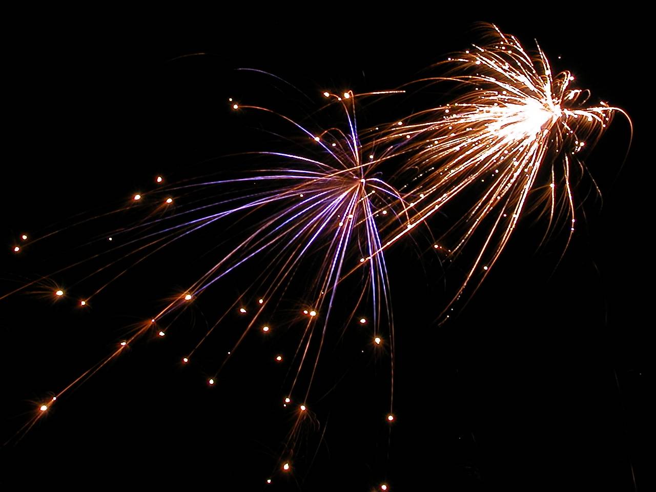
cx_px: 328
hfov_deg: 52.6
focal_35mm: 35
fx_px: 663
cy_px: 246
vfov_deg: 40.7
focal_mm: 8.9
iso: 100
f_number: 8
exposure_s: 4
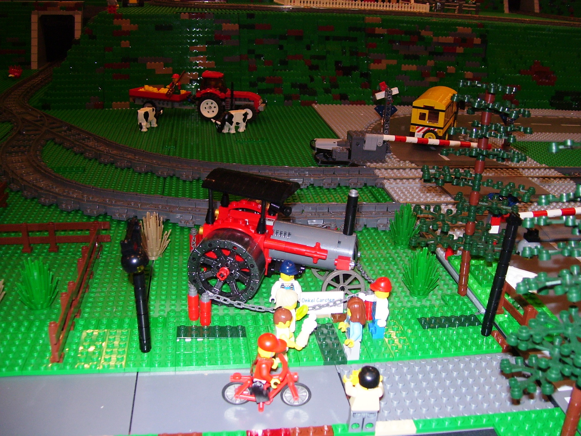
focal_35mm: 36
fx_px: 604
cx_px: 290
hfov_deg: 51.4
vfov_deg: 39.7
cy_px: 218
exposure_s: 1/60
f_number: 2.7
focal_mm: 6
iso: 80
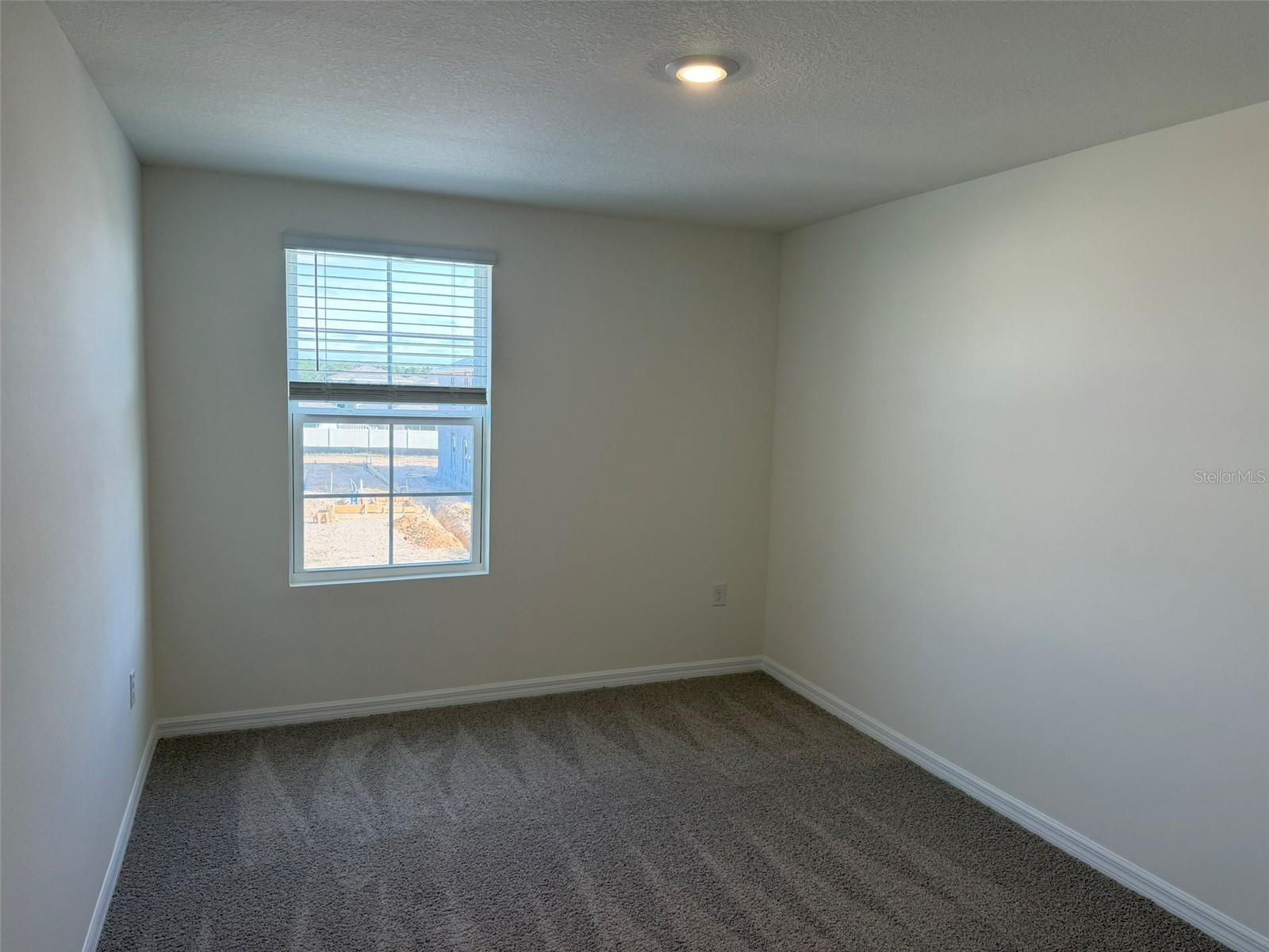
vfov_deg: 56.8
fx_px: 880
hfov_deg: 71.6
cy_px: 476
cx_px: 634
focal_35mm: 24
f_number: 1.78
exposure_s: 1/141
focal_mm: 6.76
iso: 100
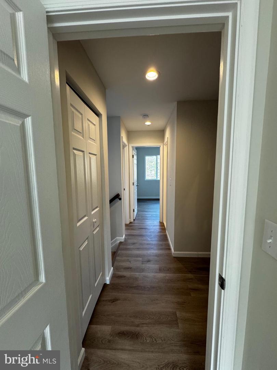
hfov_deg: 85.7
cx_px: 138
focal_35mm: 14
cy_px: 185
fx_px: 149
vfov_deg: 102.1
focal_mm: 2.22
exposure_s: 1/120
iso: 200
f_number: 2.2
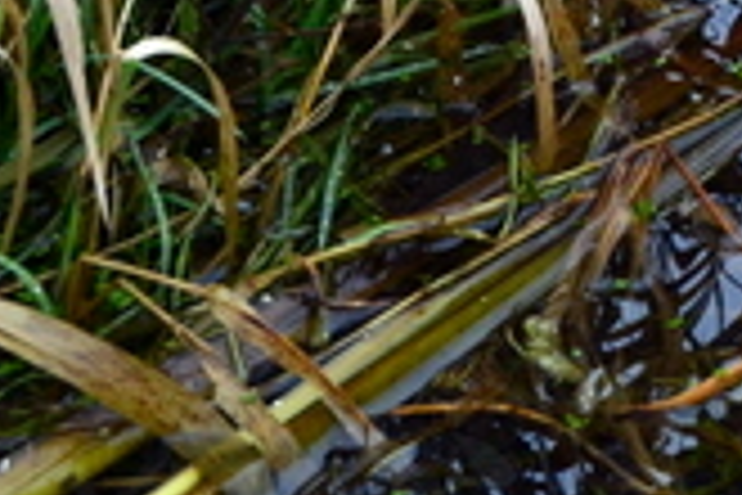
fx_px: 3607
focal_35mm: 175
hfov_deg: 10.9
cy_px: -688
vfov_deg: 7.4
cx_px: 1354
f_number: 8
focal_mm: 24
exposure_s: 1/60
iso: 720
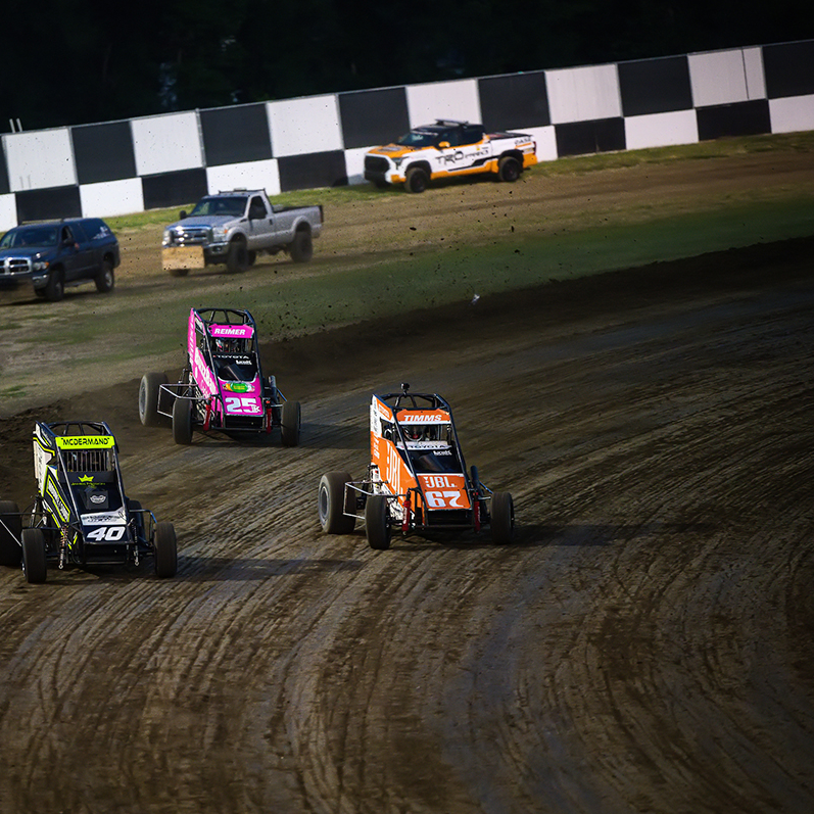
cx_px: 276
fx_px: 6811
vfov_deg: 6.8
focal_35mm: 256
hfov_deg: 6.8
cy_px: 408
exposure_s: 1/400
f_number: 2.8
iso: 2000
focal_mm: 200
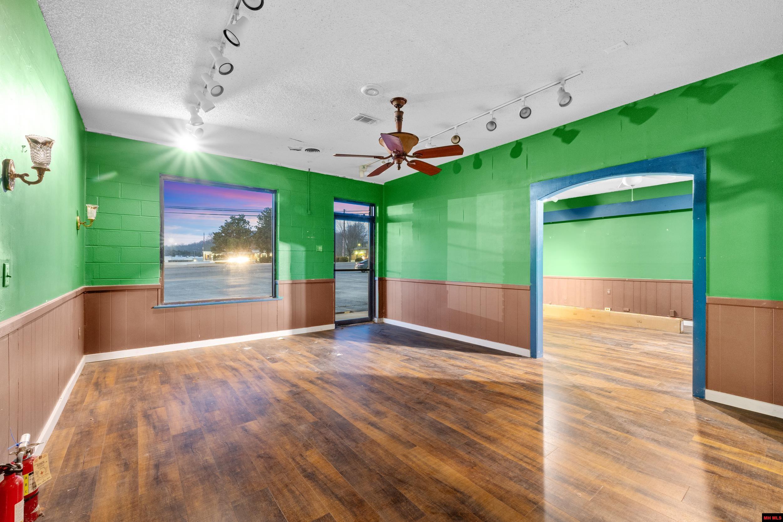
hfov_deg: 100.4
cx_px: 392
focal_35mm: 15
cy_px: 261
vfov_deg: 77.3
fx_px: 326
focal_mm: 10
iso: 400
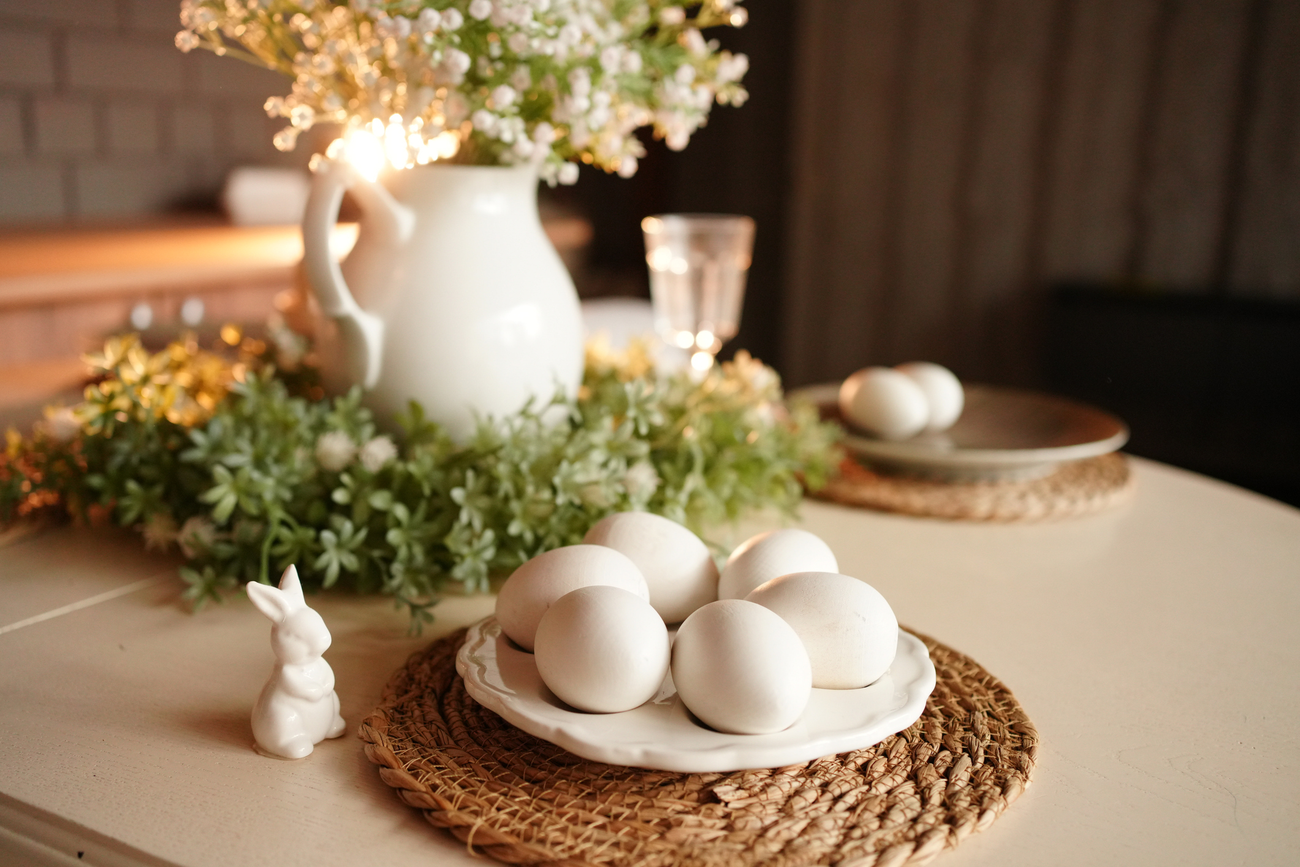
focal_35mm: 35
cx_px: 650
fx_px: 1264
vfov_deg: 37.9
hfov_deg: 54.4
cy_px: 434
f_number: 3.2
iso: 2500
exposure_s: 1/500
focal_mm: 35
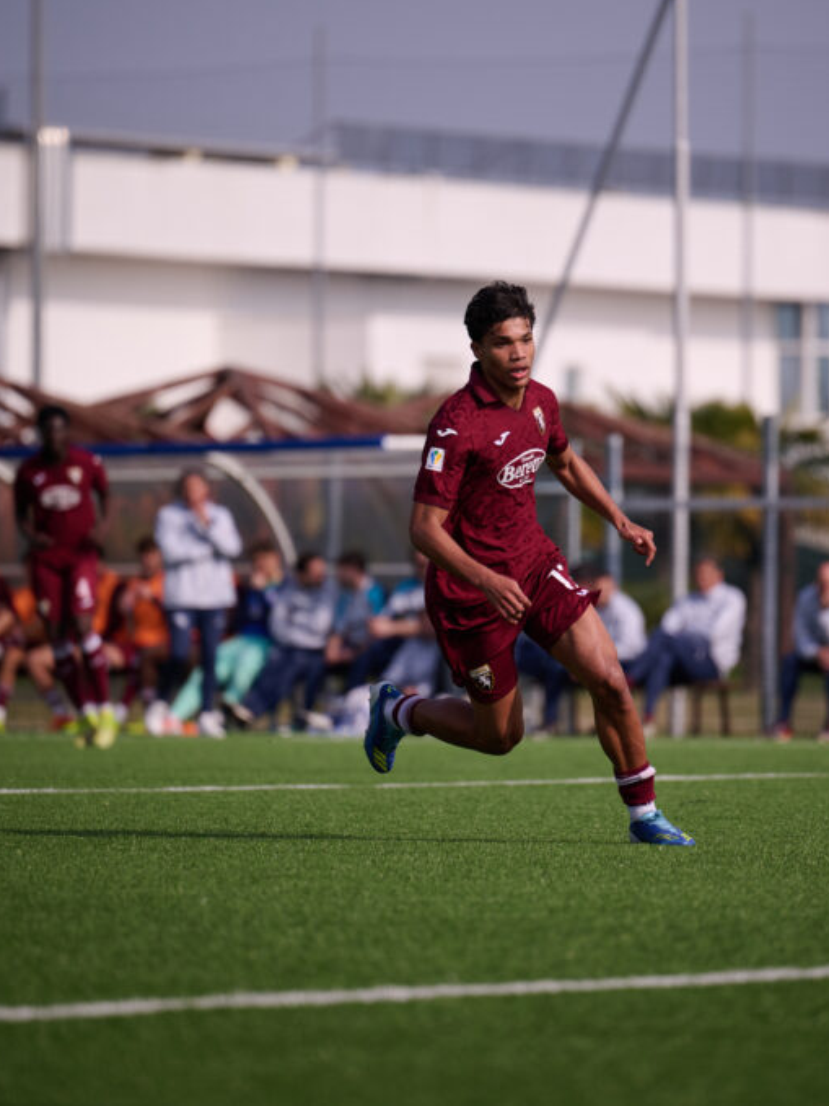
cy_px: 551
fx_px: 9263
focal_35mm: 290
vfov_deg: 6.8
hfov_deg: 5.1
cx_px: 448
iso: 125
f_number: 2.8
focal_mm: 200
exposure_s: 1/4000
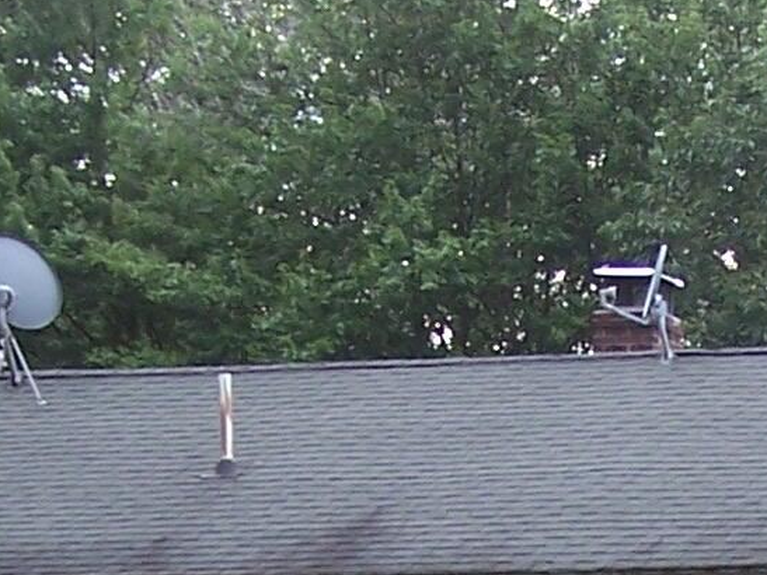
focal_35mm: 179
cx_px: 747
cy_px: 965
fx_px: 3965
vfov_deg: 8.1
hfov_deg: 11.0
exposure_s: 1/125
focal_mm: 6.3
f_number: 2.8
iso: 80
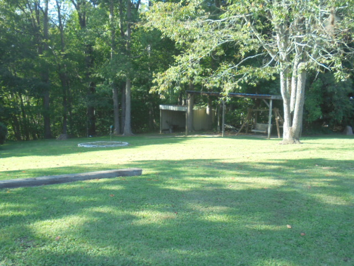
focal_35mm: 38
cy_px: 133
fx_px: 389
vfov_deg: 37.7
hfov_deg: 49.0
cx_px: 177
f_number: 4.2
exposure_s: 1/80
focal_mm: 6.9
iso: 100
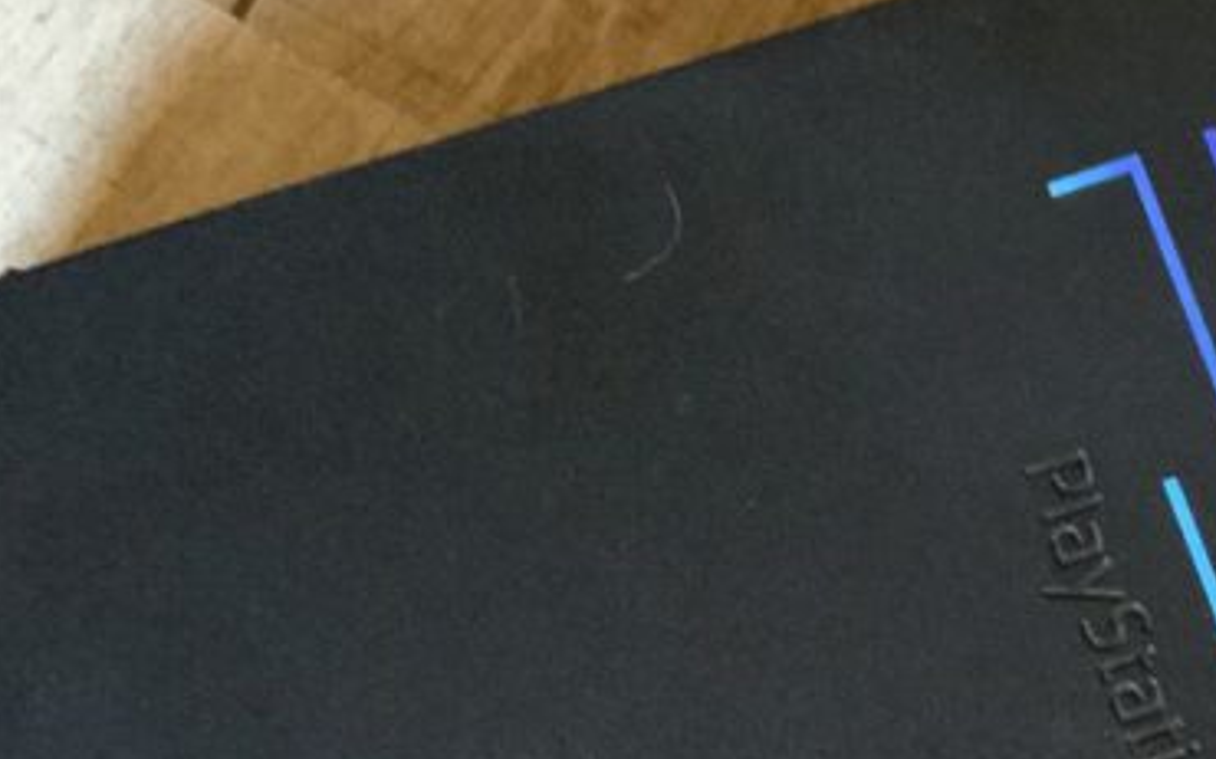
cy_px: 881
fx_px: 2816
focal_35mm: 85
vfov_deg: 14.9
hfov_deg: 23.6
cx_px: 1131
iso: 320
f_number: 1.8
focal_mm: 3
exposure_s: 1/30
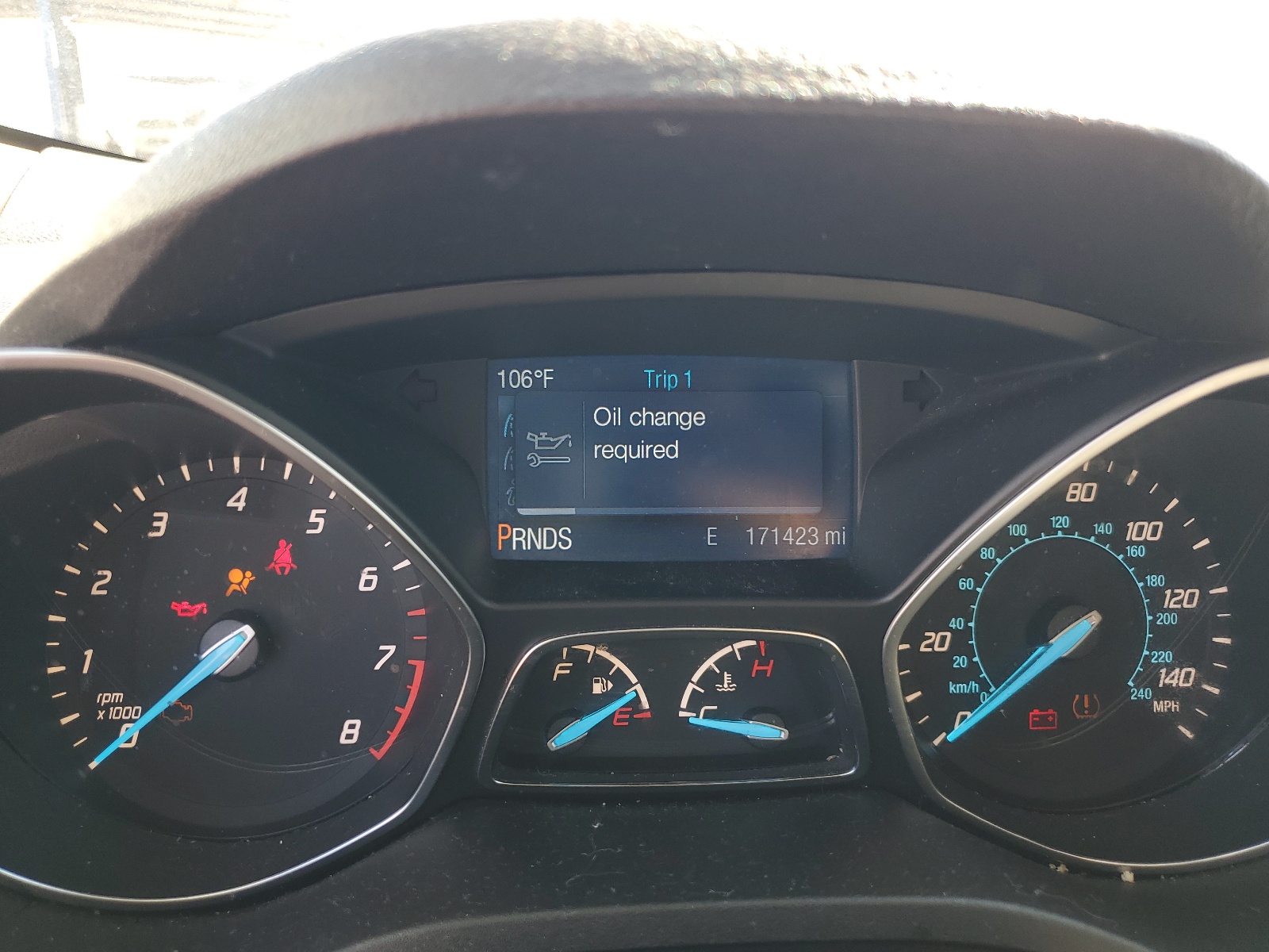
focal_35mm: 26
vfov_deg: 53.1
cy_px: 476
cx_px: 634
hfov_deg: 67.3
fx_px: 953
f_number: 1.5
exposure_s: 1/125
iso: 50
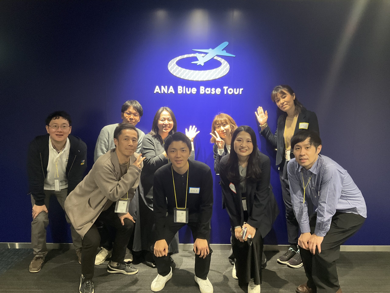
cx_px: 195
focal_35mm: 29
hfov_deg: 61.7
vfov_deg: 48.2
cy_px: 146
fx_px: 327
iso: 320
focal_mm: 3
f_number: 1.8
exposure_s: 1/48
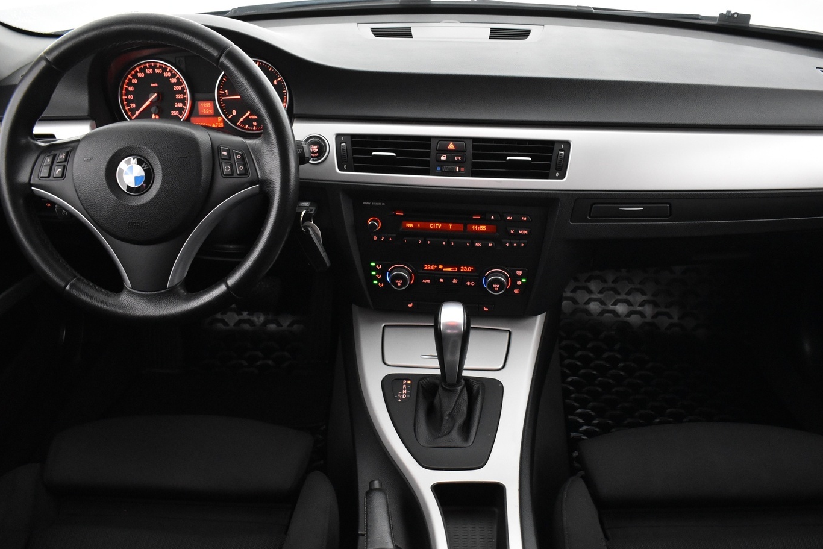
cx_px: 451
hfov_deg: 58.6
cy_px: 293
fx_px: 732
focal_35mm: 32
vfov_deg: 41.1
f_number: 3.5
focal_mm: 18
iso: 3200
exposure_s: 1/30
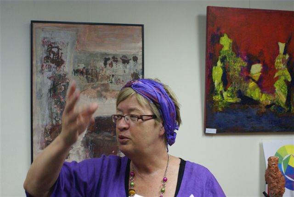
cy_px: 98
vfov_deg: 25.8
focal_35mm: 52
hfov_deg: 37.8
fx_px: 429
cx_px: 147
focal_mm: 35
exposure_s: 1/60
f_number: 5.6
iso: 800
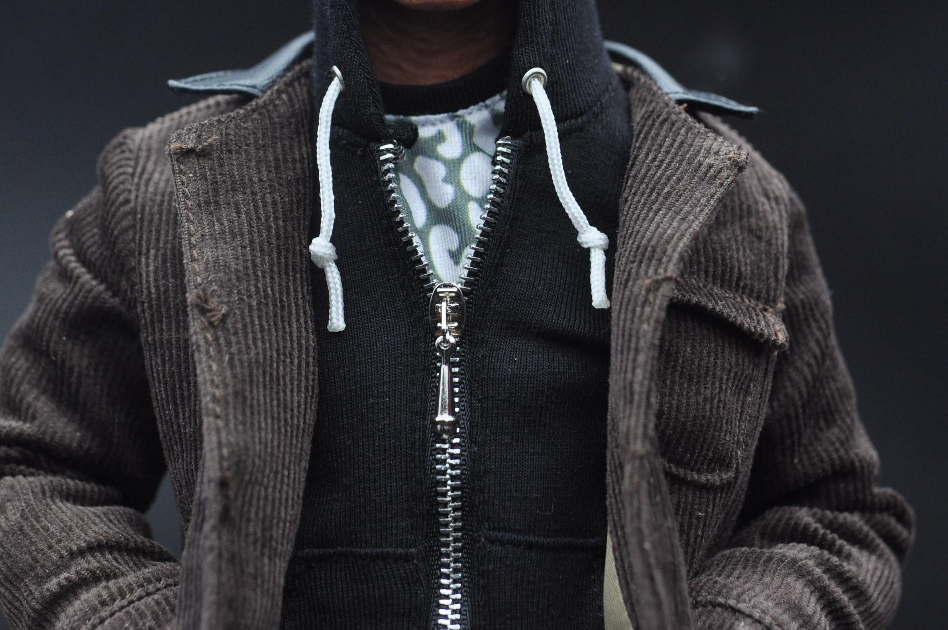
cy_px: 143
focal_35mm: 95
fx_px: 2496
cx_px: 414
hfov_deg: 21.5
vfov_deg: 14.3
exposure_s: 1/200
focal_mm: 35
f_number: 4.5
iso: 400
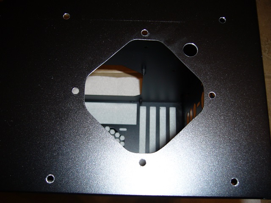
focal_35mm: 35
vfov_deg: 40.7
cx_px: 136
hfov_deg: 52.6
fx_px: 274
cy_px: 102
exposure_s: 1/30
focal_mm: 5.8
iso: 80
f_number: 2.8
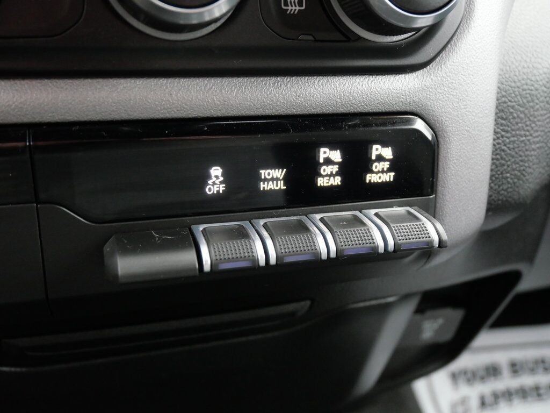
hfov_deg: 54.0
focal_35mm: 34
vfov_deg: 41.8
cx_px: 275
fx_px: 540
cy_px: 206
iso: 2500
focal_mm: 17
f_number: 4.1
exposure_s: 1/60
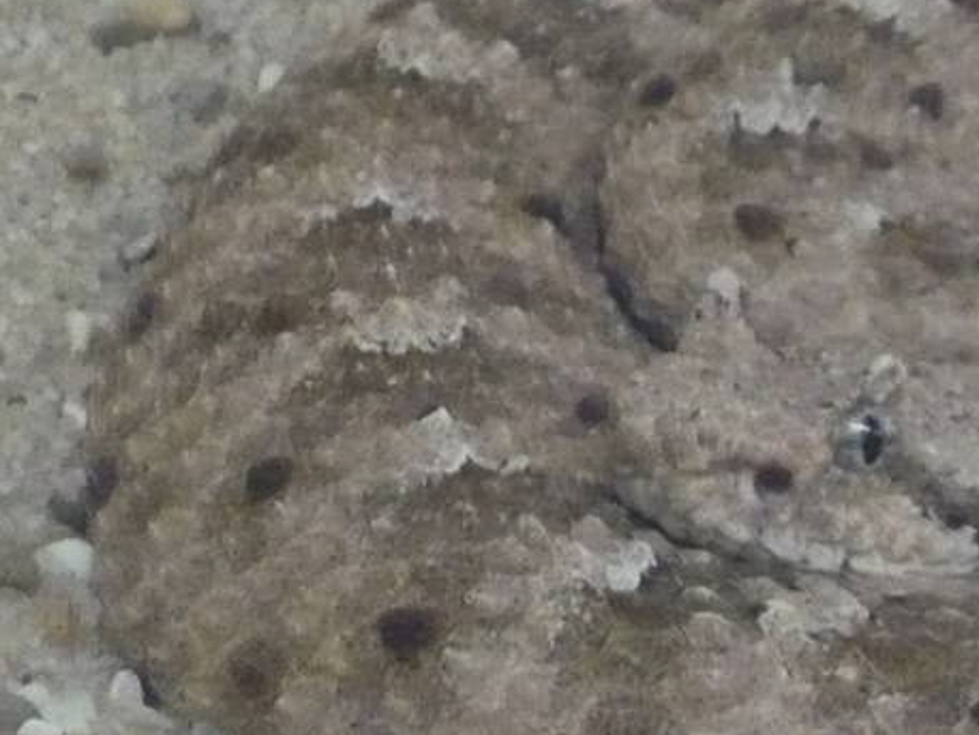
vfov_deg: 4.2
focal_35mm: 350
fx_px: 9901
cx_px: 1200
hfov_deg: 5.6
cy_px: 281
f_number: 5.1
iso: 800
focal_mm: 16.5
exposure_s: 1/60
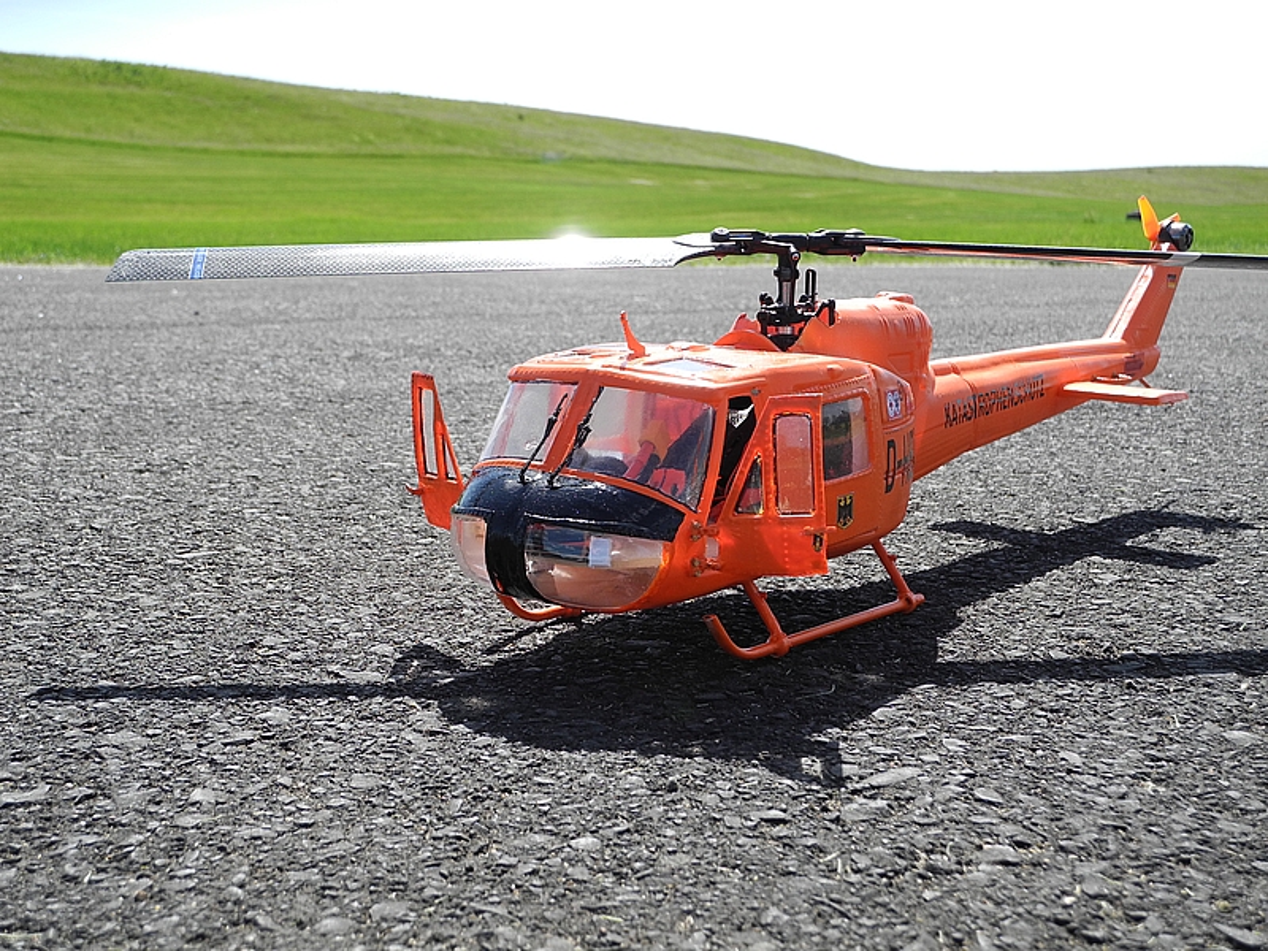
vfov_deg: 32.2
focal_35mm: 45
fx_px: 1648
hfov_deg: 42.1
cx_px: 634
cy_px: 476
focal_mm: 9.7
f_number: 3.5
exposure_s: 1/602
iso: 100
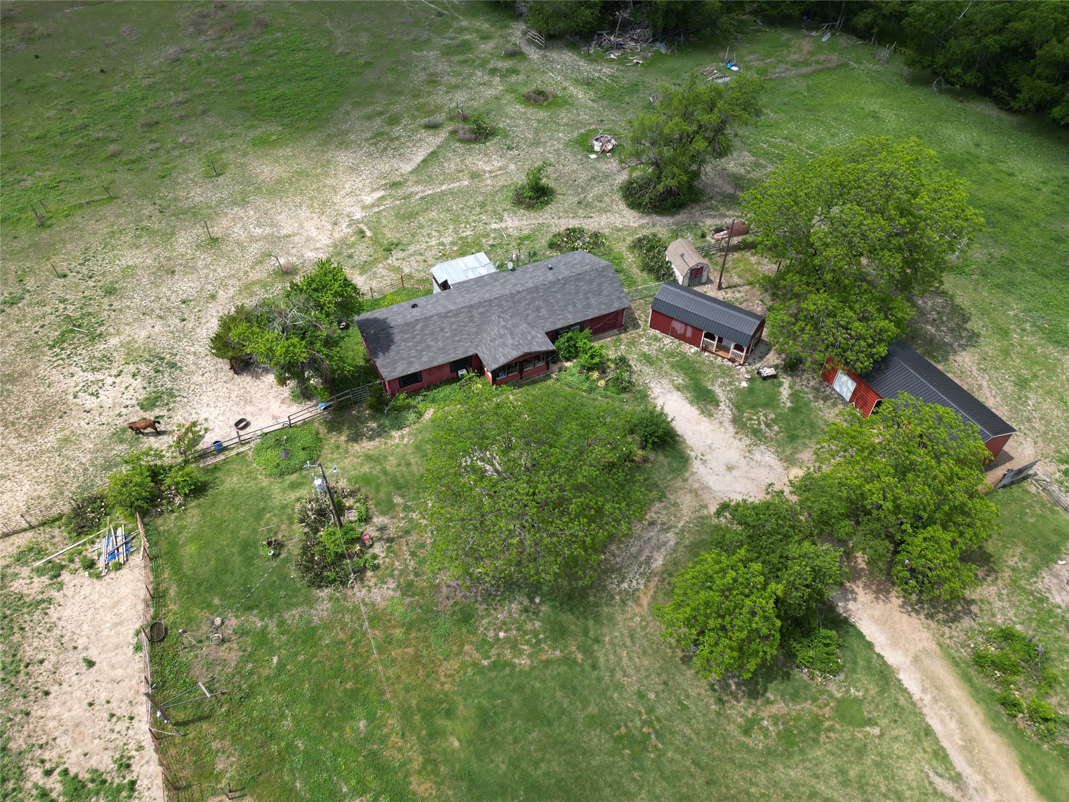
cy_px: 401
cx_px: 534
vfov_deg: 56.8
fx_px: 741
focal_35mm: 24
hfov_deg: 71.6
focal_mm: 6.72
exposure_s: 1/2000
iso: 100
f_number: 1.7
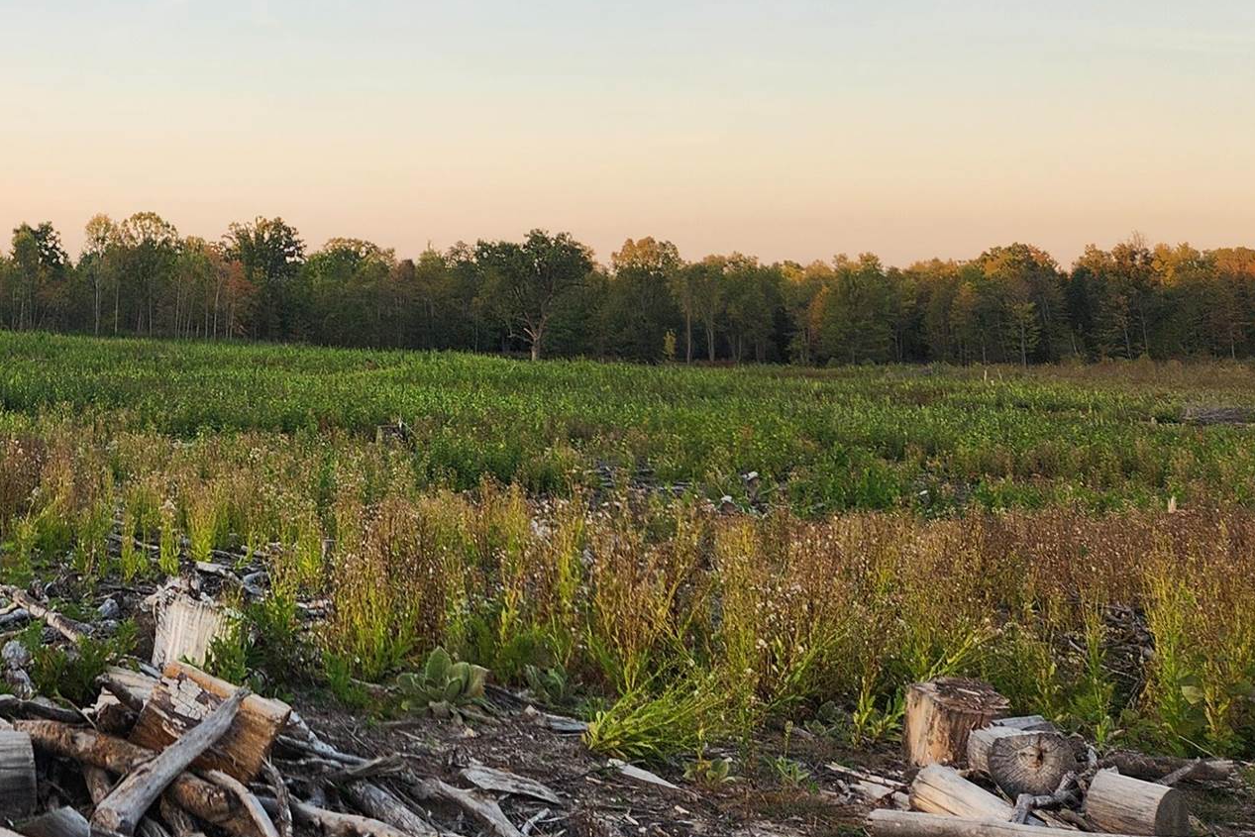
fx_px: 2022
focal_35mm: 58
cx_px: -18
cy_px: -20
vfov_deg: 22.4
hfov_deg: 31.7
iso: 20
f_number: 1.8
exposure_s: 1/219
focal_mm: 5.4
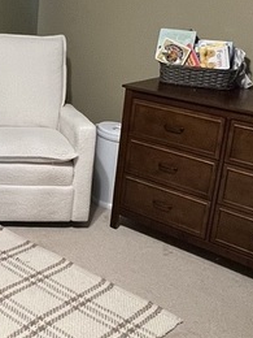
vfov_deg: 35.5
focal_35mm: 54
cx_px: -34
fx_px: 526
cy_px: 153
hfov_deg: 24.9
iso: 320
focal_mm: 1.57
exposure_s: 1/60
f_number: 1.8
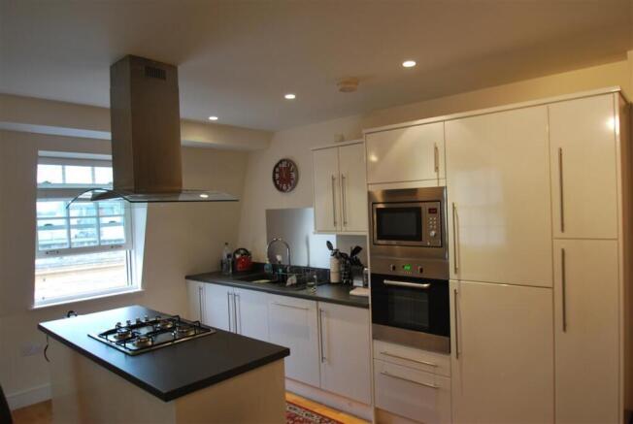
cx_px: 316
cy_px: 212
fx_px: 423
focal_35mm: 24
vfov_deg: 53.3
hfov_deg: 73.7
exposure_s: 1/30
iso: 320
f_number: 4.2
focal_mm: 16
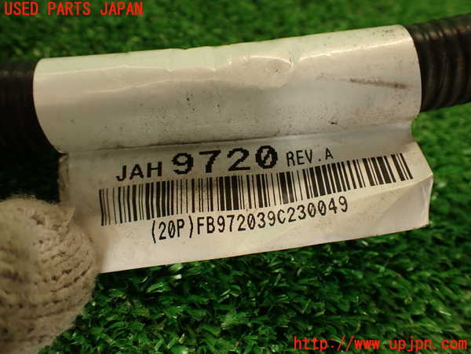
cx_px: 236
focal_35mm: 32
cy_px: 177
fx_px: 435
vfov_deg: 44.2
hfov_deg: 56.8
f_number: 2.4
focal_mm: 5.79
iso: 160
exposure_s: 1/60
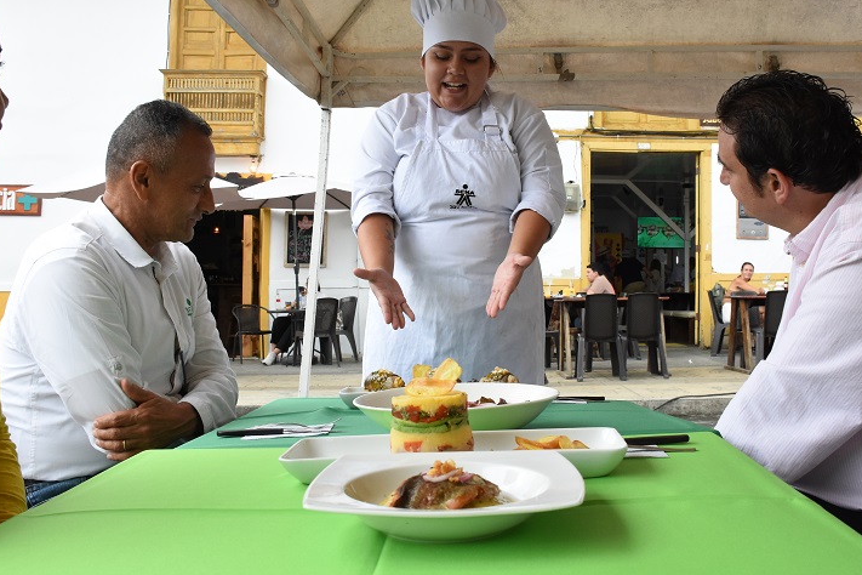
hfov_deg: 50.7
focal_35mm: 38
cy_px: 241
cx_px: 456
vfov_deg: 35.0
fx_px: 910
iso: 1250
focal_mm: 20
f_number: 8
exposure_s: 1/200
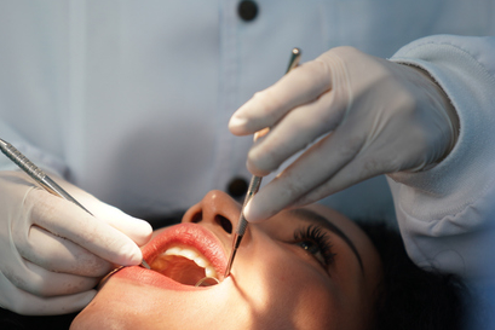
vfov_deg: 11.1
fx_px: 1706
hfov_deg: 16.5
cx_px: 200
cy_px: 190
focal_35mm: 124
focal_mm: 70
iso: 200
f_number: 2.8
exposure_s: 1/200
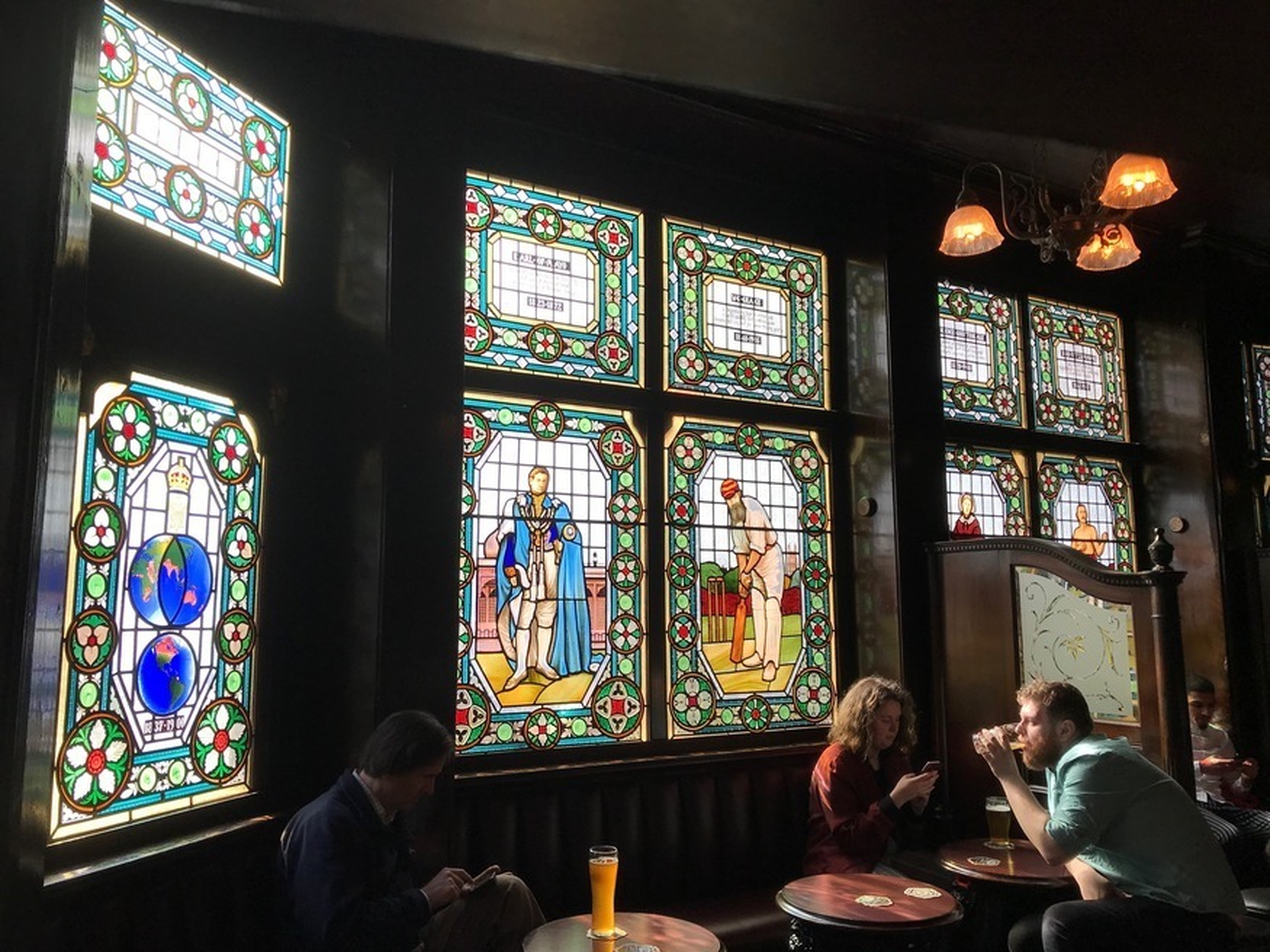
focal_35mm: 28
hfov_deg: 63.5
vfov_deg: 49.7
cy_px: 476
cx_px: 635
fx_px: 1027
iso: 20
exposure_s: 1/262
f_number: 1.8
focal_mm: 3.99
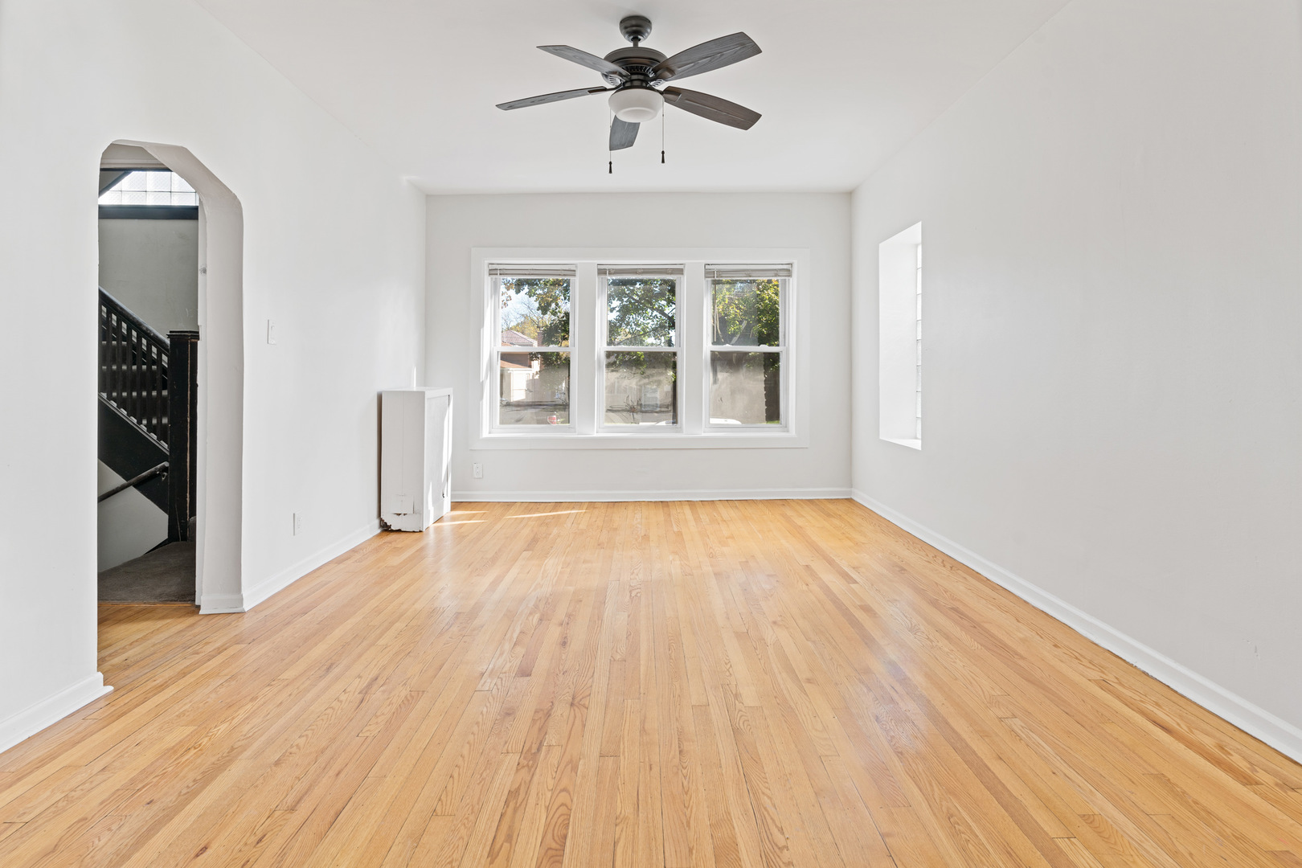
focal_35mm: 17
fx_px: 615
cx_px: 651
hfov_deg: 93.3
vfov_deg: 70.4
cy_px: 434
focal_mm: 17
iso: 100
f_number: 8
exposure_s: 1/2.5
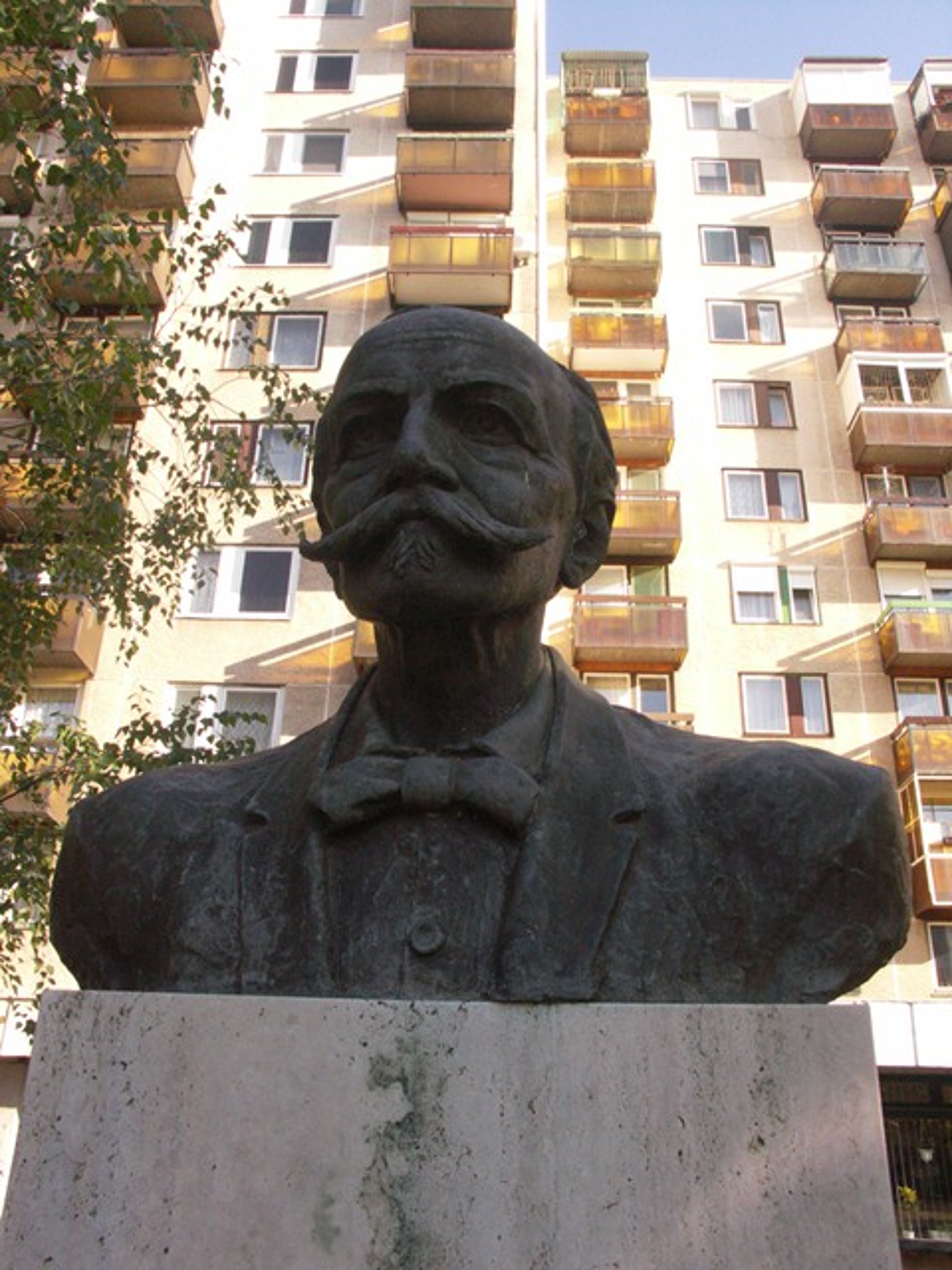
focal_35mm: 30
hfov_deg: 46.8
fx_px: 1100
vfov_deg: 60.0
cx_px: 476
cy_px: 635
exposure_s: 1/200
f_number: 9
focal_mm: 7.9
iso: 400
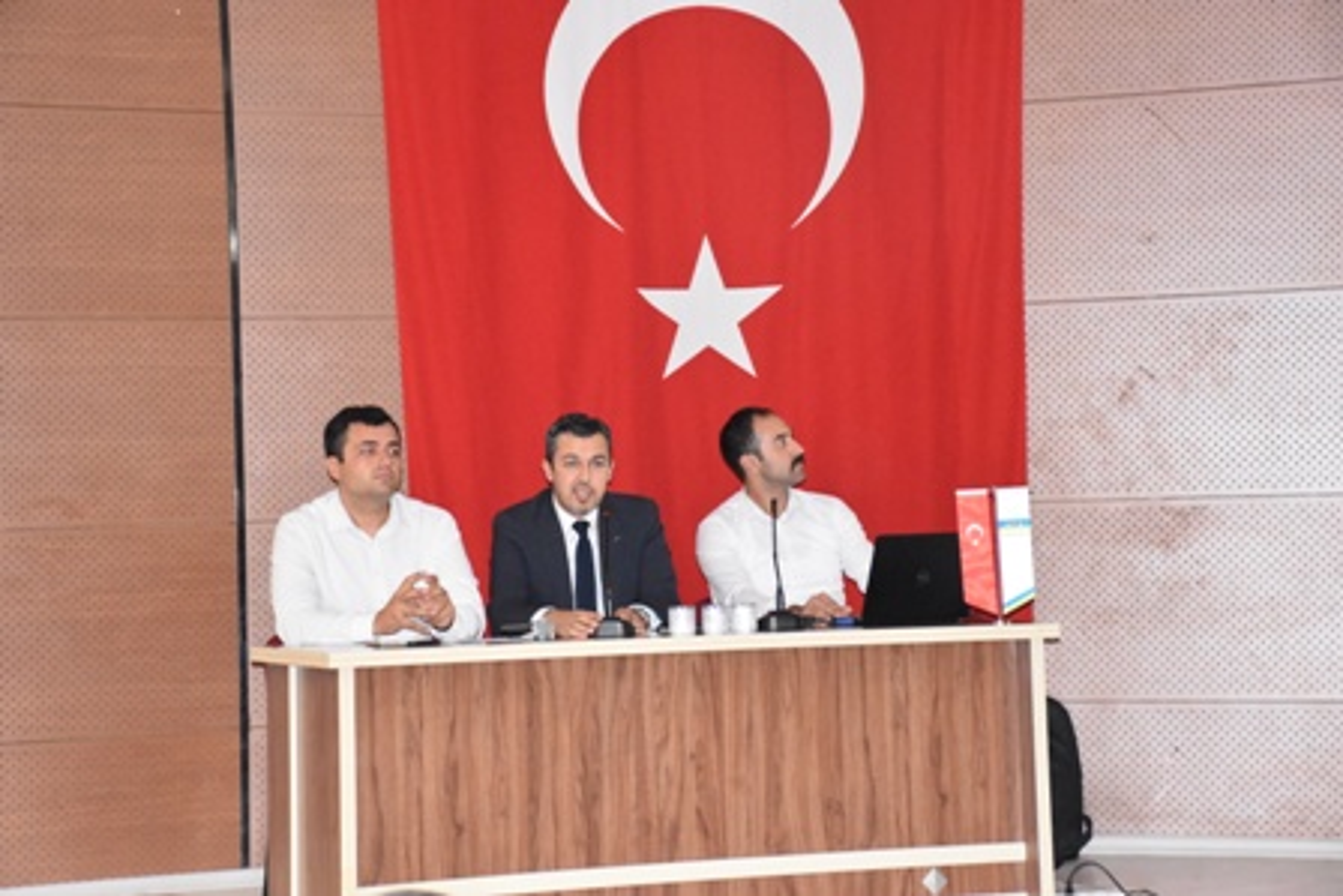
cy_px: 448
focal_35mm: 90
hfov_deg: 22.6
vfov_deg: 15.2
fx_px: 3358
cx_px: 672
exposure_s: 1/60
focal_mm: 60
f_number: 5
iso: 6400
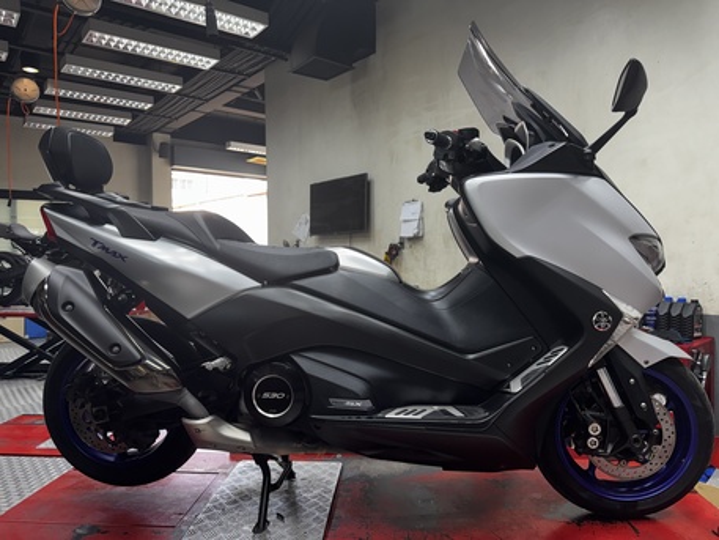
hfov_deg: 71.6
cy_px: 270
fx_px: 499
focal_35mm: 24
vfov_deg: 56.8
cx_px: 360
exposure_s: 1/100
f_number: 1.78
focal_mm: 6.76
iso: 160
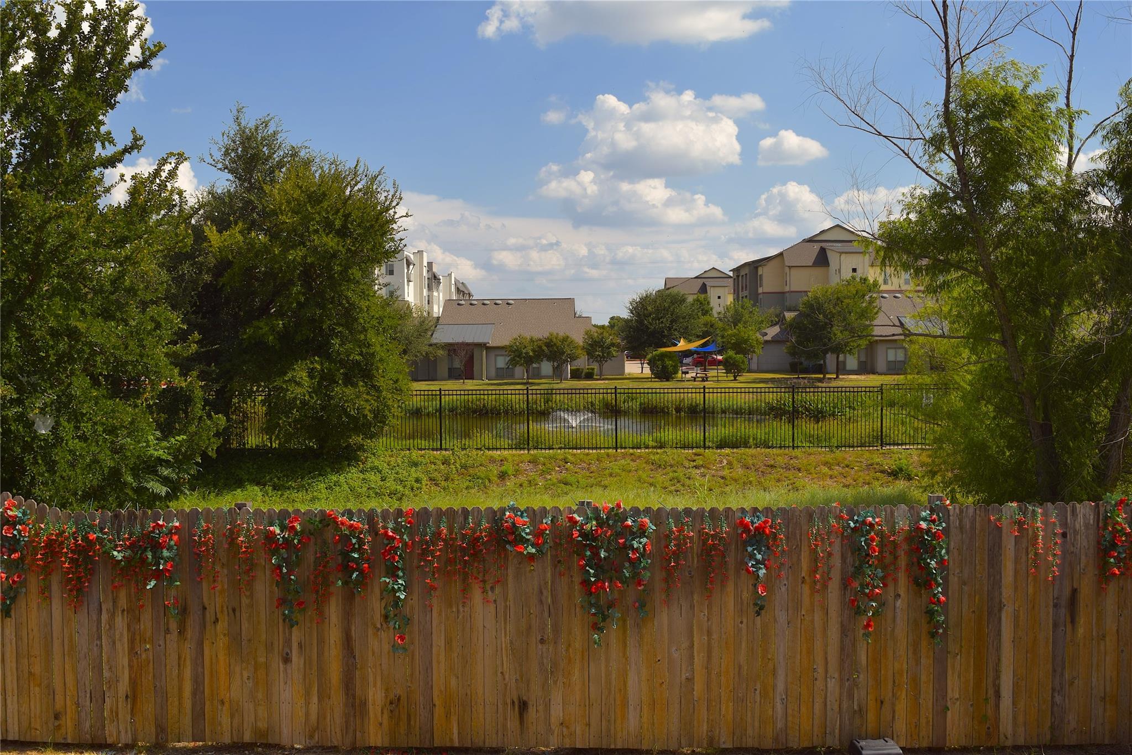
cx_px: 566
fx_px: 1038
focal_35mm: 33
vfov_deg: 40.0
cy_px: 378
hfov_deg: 57.2
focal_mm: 22
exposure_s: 1/200
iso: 100
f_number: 10
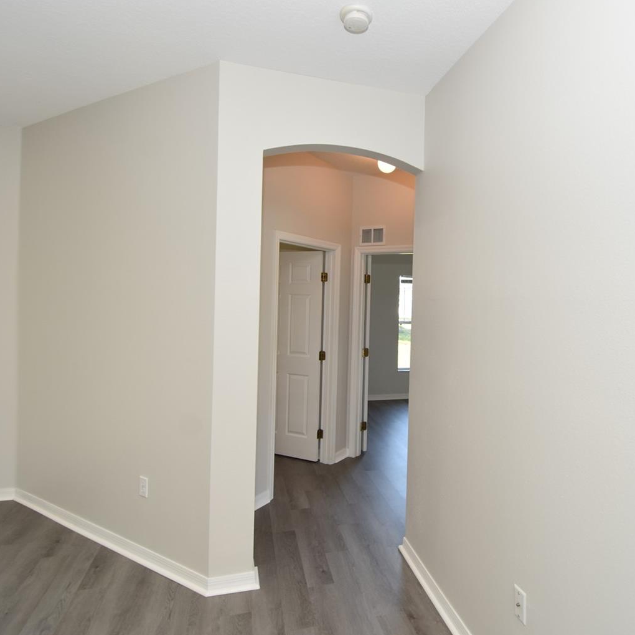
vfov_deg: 74.8
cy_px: 318
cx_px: 375
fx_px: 415
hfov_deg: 74.1
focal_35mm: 20
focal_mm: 10
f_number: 4
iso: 280
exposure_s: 1/60
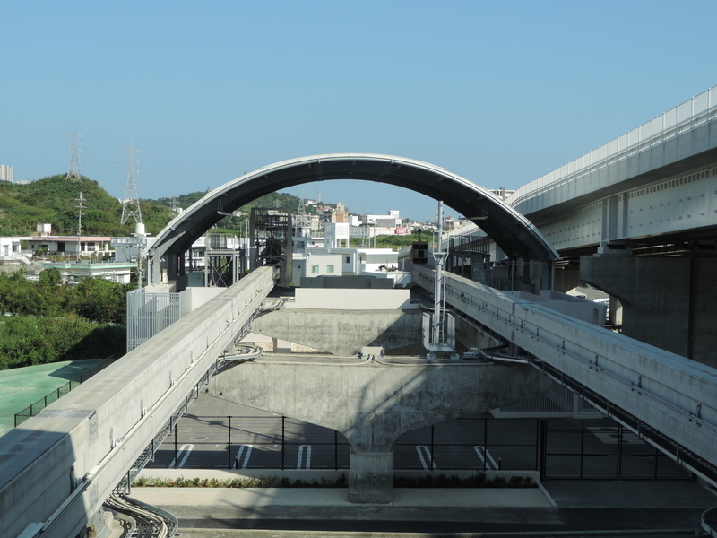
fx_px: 974
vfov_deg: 30.9
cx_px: 358
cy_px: 269
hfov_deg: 40.4
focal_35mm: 47
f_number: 3.5
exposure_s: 1/800
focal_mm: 8.3
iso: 80
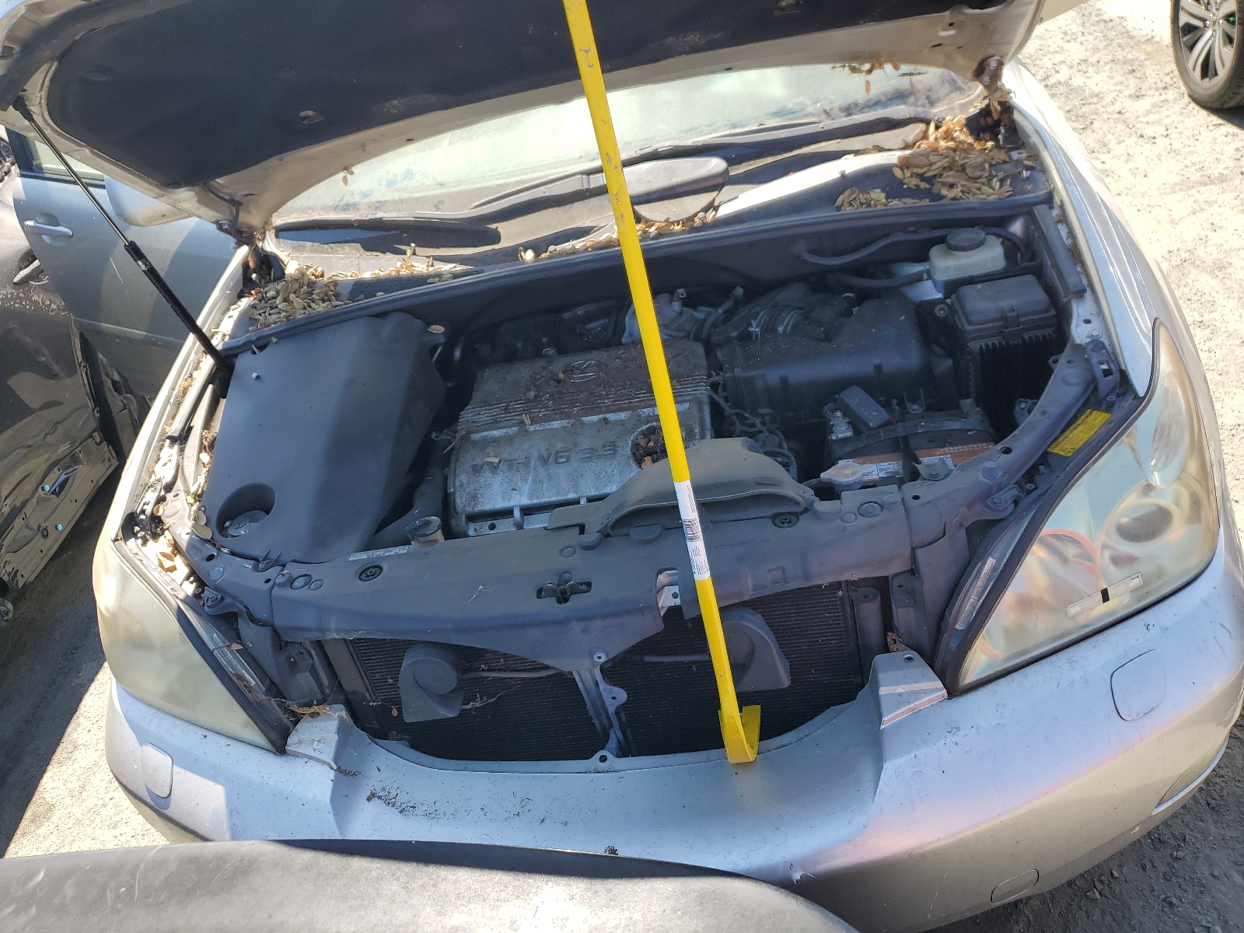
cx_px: 622
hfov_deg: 67.3
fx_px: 934
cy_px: 466
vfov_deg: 53.1
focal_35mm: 26
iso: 50
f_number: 1.5
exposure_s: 1/909
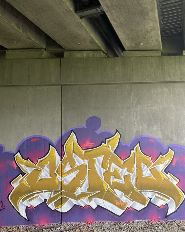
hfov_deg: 51.5
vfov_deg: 62.2
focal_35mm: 28
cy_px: 108
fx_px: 192
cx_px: 93
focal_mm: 4.25
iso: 100
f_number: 1.8
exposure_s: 1/121
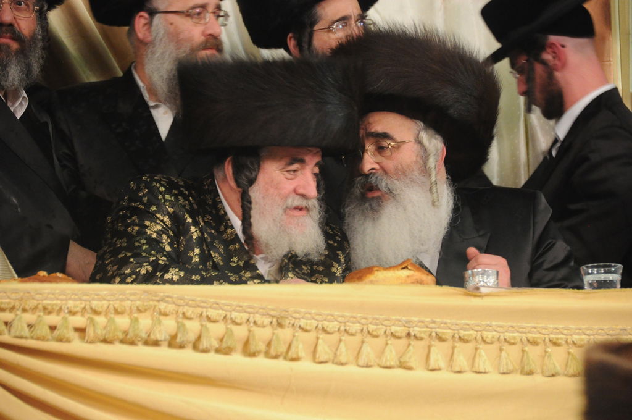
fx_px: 3419
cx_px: 316
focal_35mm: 195
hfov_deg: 10.6
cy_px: 210
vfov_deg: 7.0
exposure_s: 1/25
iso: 2000
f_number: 5.6
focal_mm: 130
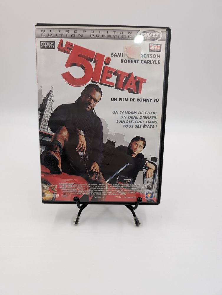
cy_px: 148
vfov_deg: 71.5
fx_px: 205
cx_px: 111
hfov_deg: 56.9
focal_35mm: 24
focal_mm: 6.9
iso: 140
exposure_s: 1/97.8
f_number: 1.68
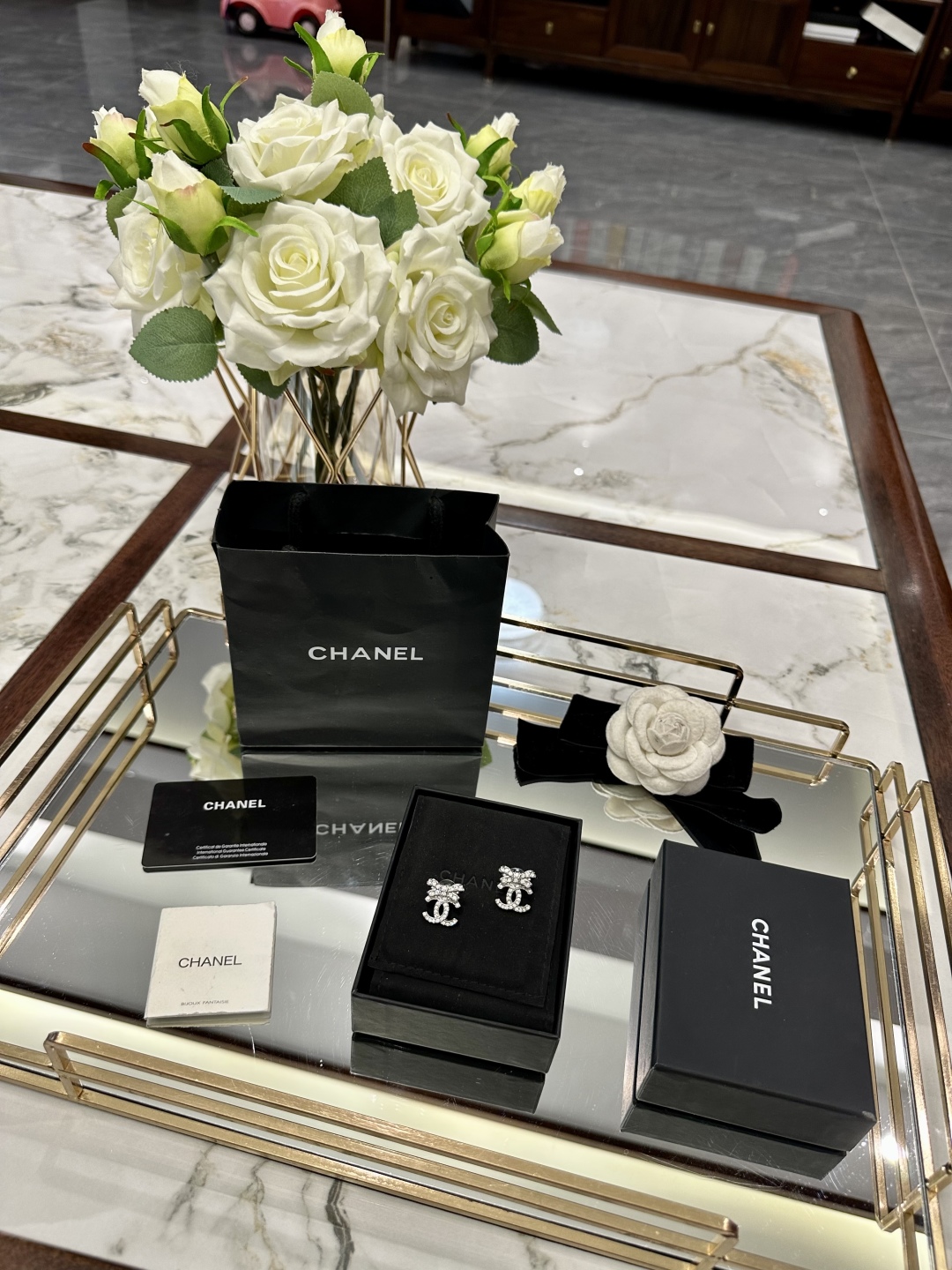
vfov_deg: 71.6
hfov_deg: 56.8
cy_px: 635
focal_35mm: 24
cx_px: 476
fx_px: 880
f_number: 1.78
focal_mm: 6.86
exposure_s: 1/50
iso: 125
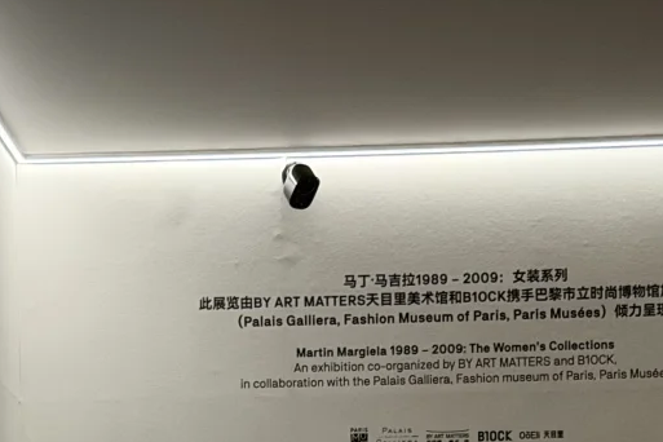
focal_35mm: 140
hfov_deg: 14.6
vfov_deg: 9.1
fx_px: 2578
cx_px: 384
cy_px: 916
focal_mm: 6.76
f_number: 1.78
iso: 500
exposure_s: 1/34
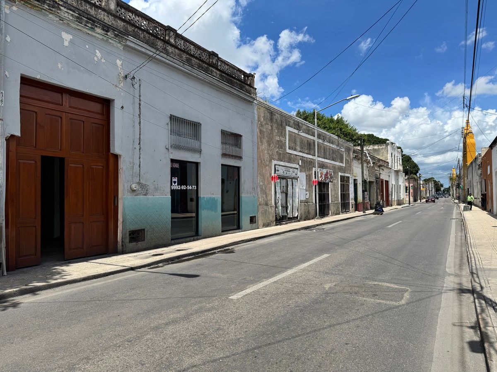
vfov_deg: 56.8
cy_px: 186
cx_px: 248
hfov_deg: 71.6
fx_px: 345
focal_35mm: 24
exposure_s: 1/6410
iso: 80
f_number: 1.78
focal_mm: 6.76
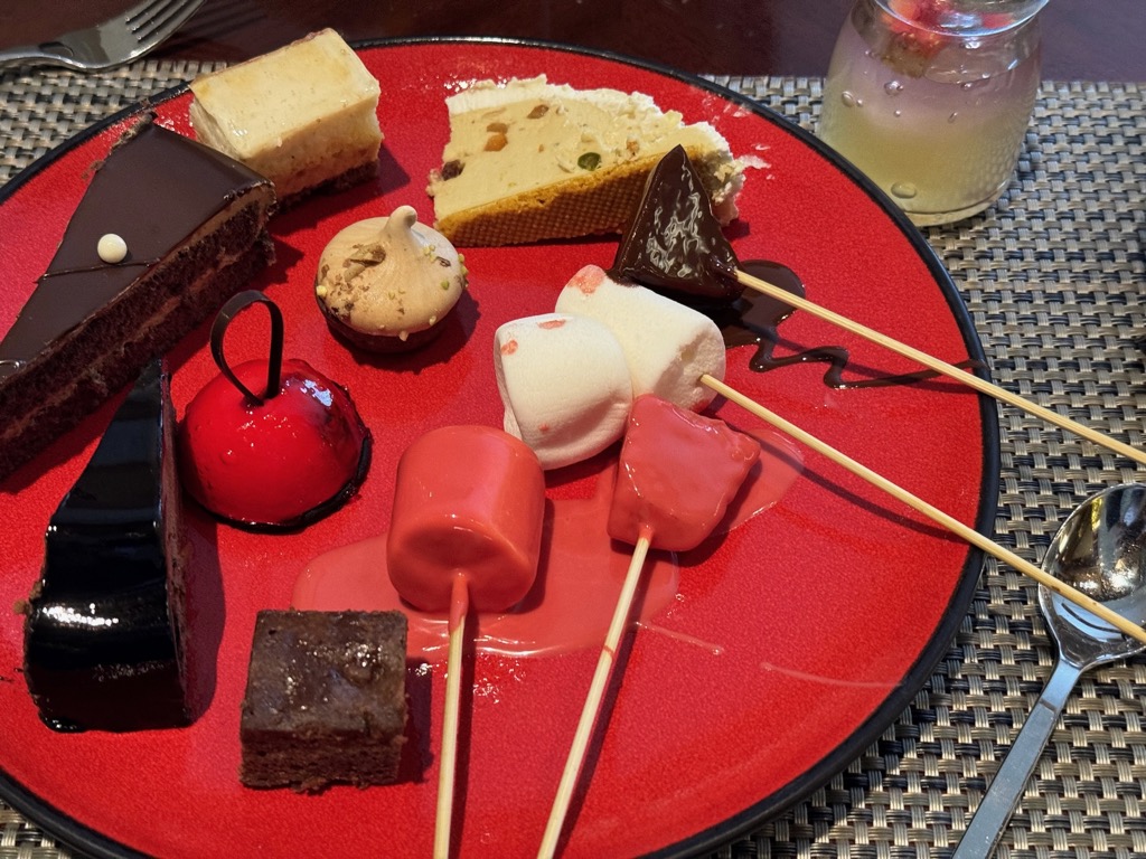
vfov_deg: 30.3
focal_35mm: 48
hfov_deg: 39.7
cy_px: 430
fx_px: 1589
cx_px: 573
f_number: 1.78
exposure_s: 1/33
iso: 320
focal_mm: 6.86
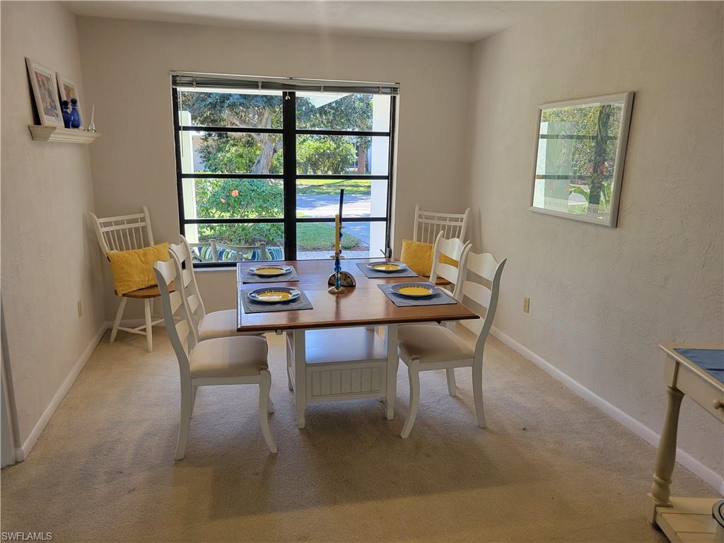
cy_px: 272
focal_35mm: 26
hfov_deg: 67.3
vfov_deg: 53.1
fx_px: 544
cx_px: 362
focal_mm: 5.4
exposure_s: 1/120
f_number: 1.8
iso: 50
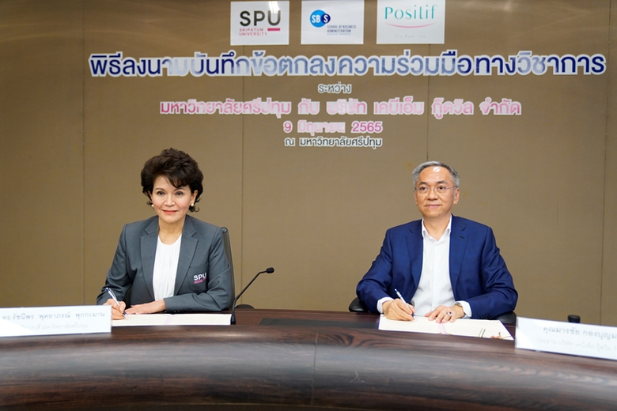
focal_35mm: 34
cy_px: 206
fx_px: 583
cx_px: 308
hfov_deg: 55.8
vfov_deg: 38.9
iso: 1600
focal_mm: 34
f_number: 2.8
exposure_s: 1/100
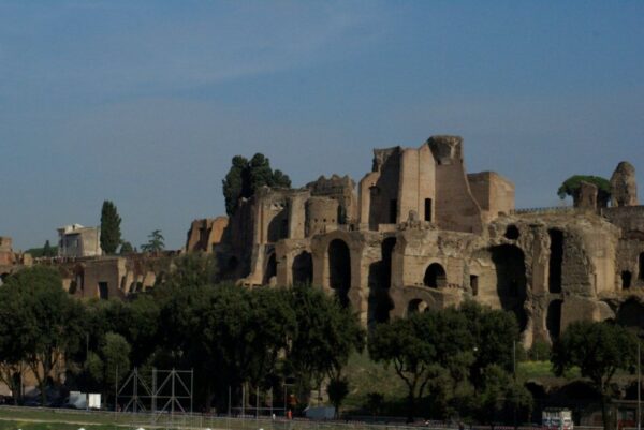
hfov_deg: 19.4
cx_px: 322
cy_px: 215
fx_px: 1880
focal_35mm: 105
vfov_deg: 13.1
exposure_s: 1/1250
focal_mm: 70
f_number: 14
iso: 800
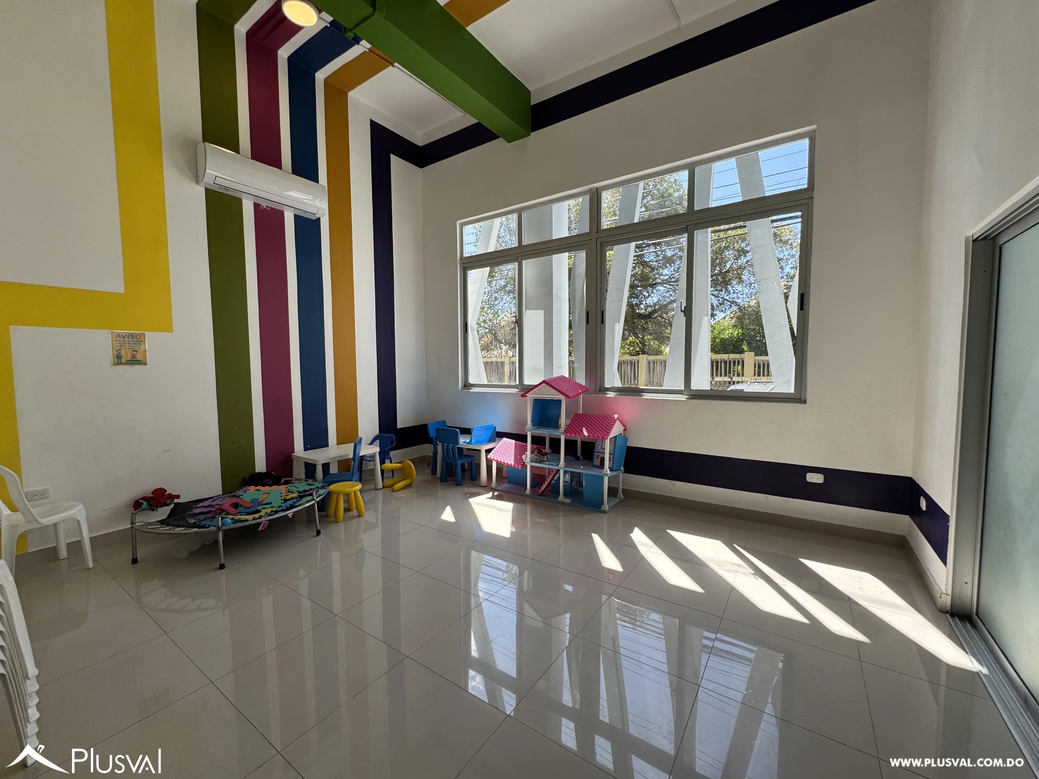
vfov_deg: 85.7
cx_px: 520
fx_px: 420
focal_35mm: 14
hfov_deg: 102.1
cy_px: 390
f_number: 2.2
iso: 40
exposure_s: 1/332
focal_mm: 2.22
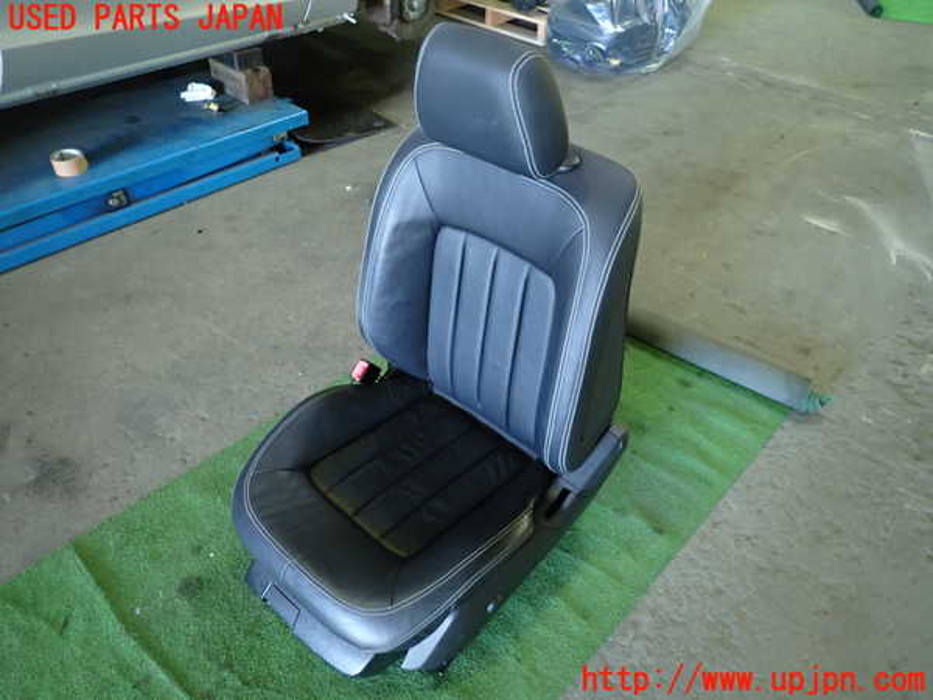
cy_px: 350
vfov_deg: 54.9
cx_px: 466
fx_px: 674
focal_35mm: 25
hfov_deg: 69.4
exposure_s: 1/30
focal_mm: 4.5
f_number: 2
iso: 400
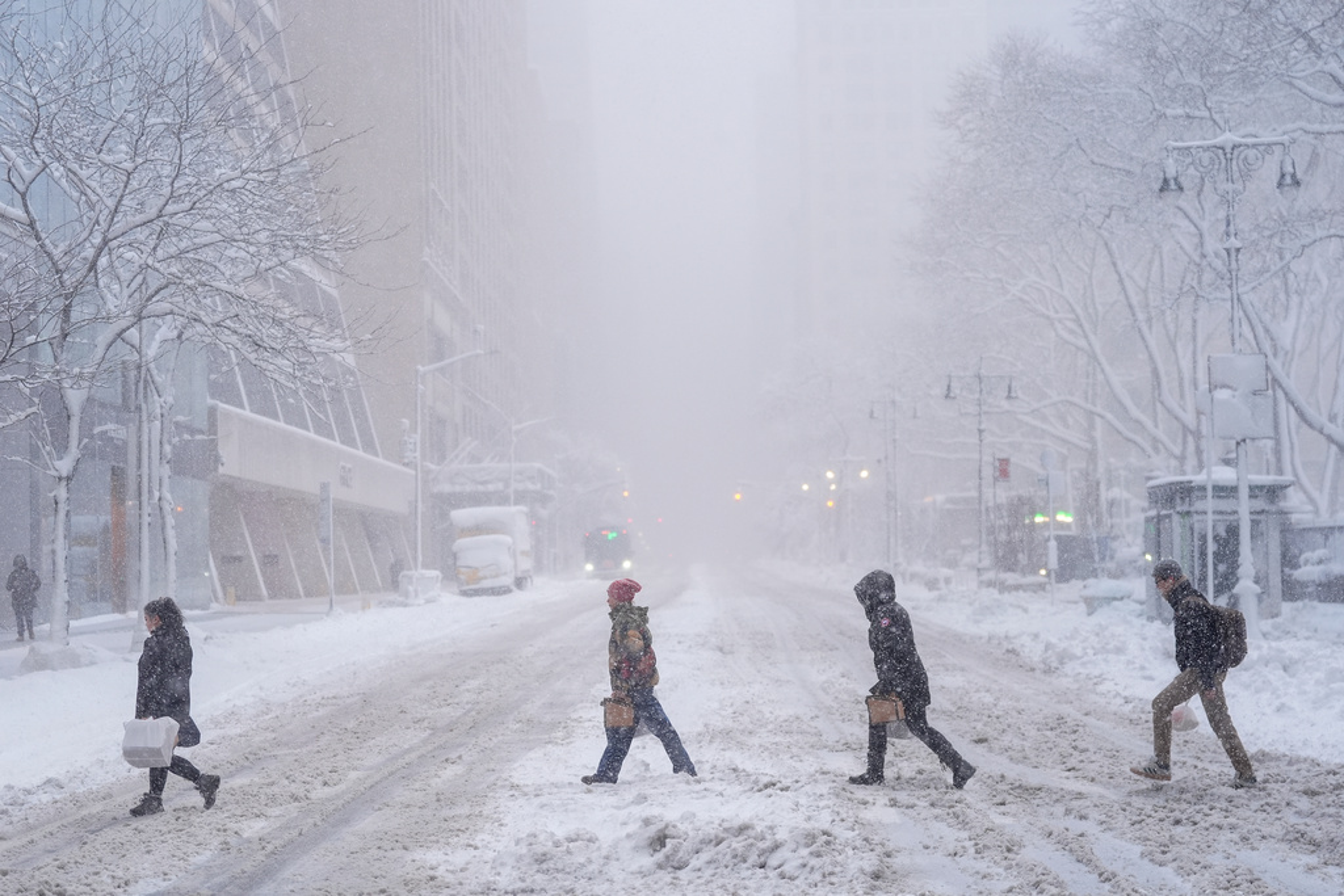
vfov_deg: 19.5
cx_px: 672
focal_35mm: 70
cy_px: 448
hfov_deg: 28.8
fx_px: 2614
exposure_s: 1/500
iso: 800
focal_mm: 70
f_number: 2.8
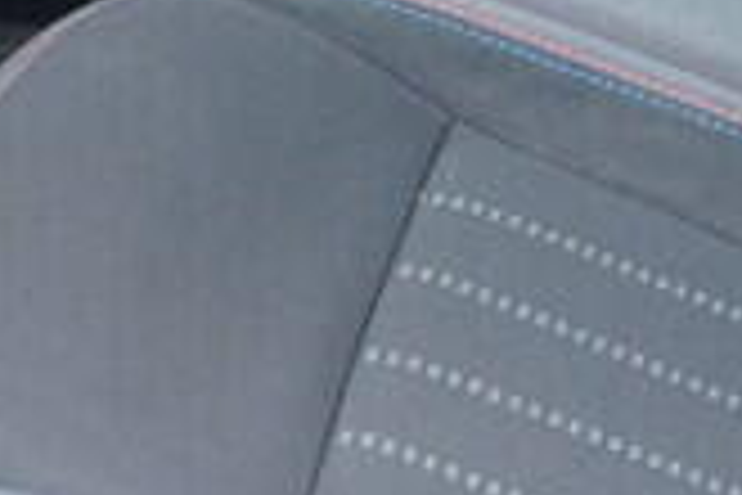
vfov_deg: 6.0
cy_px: -587
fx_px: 4596
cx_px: 427
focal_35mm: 223
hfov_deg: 9.2
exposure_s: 1/40
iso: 500
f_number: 2.8
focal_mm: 24
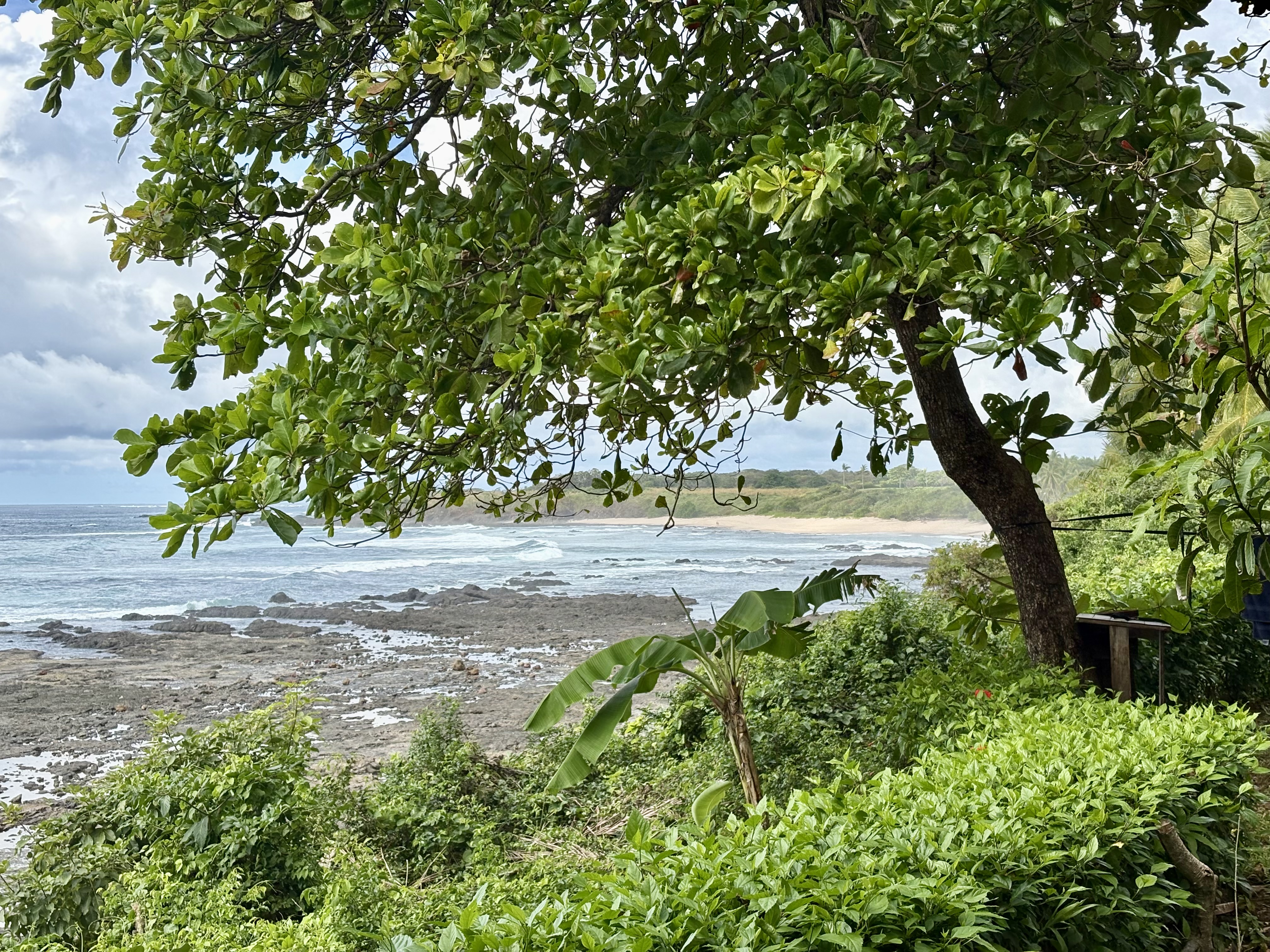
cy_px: 476
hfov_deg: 36.8
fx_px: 1908
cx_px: 635
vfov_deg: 28.0
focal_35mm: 52
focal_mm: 5.96
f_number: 1.6
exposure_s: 1/2364
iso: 32
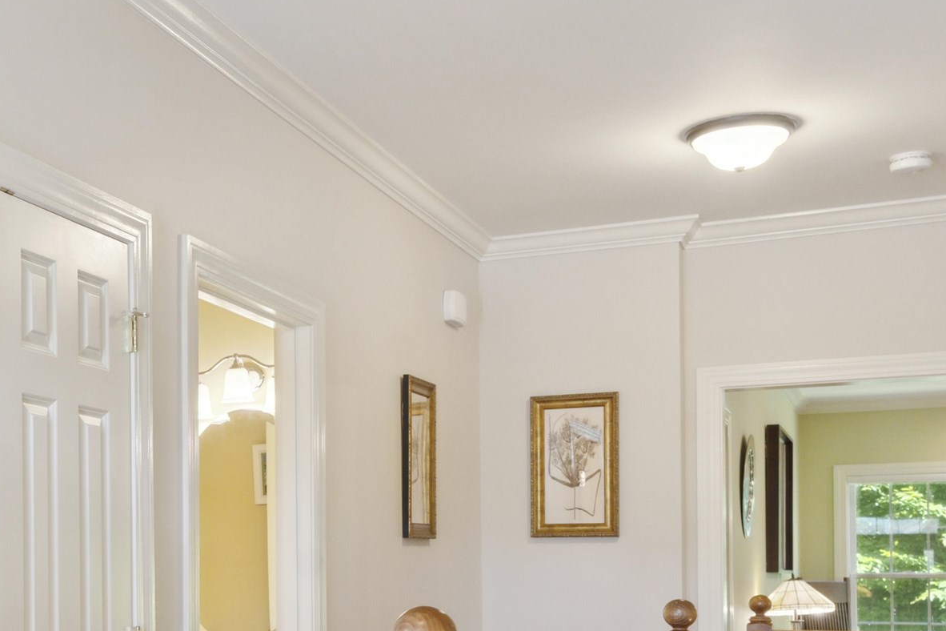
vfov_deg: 25.1
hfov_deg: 34.8
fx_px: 1366
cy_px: 581
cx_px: 6
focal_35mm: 52
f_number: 7.1
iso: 800
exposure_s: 1/8
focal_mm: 20
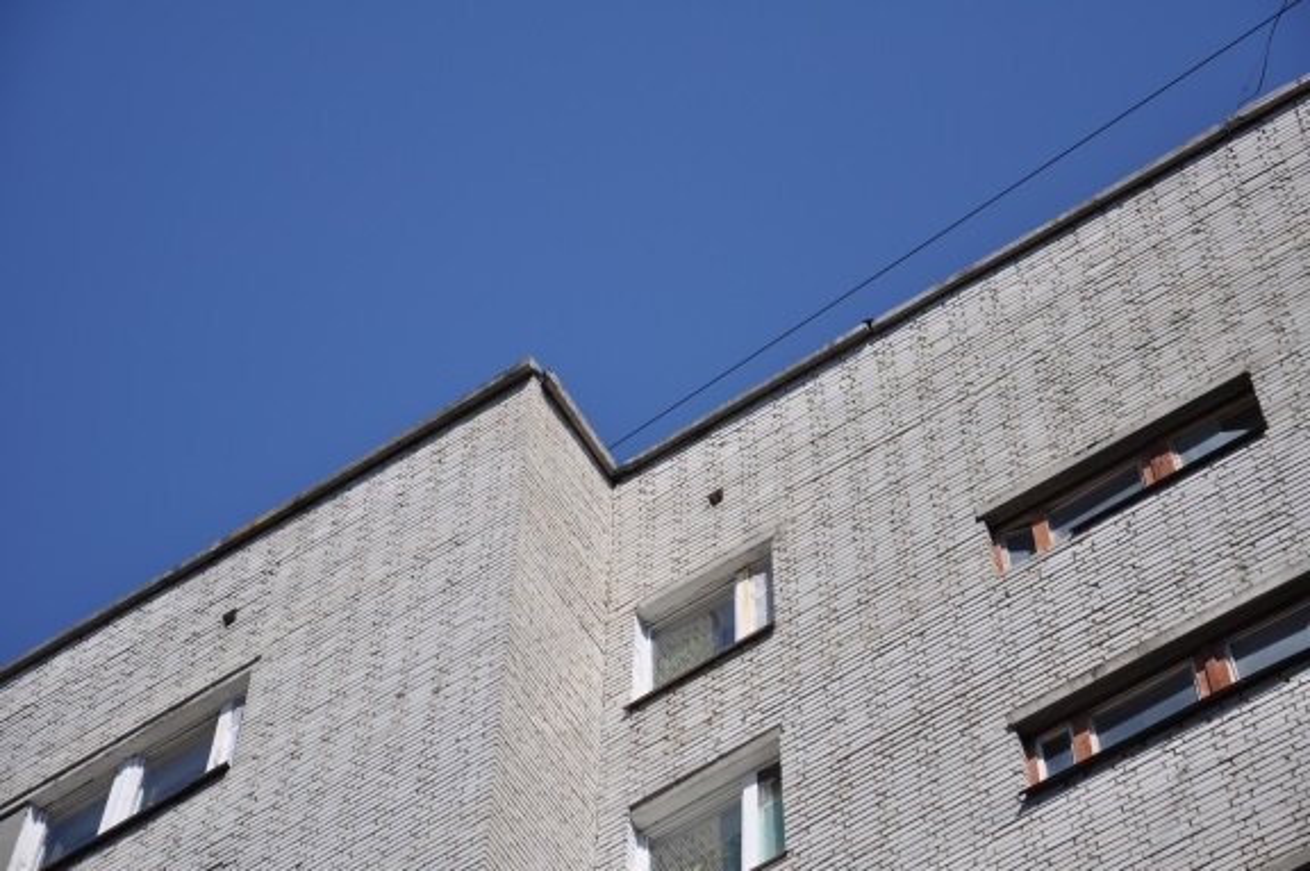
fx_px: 3599
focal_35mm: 99
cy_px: 436
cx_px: 655
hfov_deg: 20.6
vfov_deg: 13.8
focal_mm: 66
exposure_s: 1/1000
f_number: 5.3
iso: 200
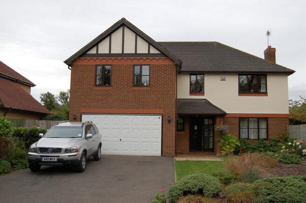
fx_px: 280
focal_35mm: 33
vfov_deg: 39.9
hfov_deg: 57.3
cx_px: 153
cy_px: 102
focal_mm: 22
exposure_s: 1/200
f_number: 7.1
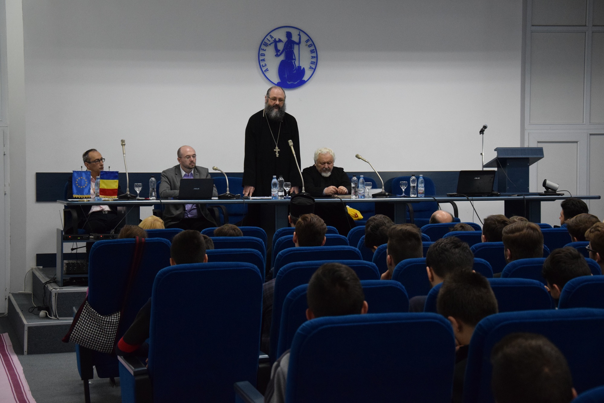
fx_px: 1208
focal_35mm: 72
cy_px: 202
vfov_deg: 18.9
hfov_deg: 28.1
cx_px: 302
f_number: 4.8
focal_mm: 48
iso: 2500
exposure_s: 1/50
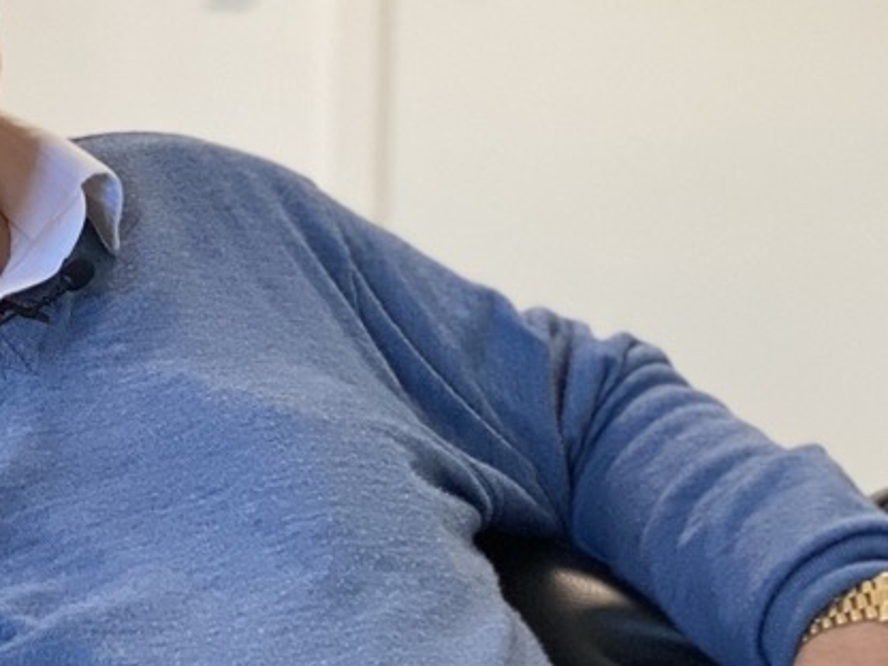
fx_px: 4104
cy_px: 316
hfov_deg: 12.2
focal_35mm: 160
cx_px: 43
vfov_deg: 9.3
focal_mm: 6
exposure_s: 1/100
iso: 160
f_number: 2
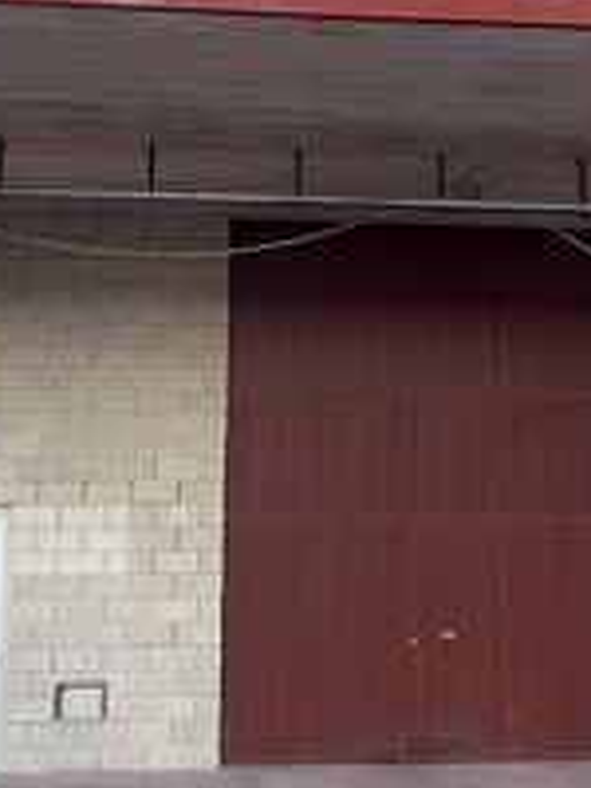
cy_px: 236
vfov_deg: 27.9
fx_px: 1571
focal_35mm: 69
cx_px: 353
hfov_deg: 21.3
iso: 125
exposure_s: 1/73
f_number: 1.5
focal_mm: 5.7
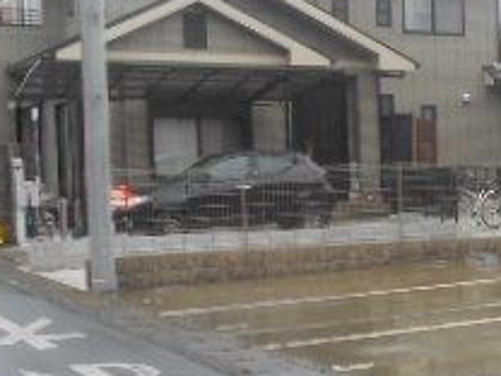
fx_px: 1158
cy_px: 272
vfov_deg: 18.3
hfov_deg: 21.8
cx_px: 662
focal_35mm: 80
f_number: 3.2
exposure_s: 1/200
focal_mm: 4.6
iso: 80
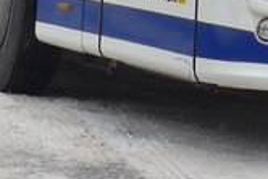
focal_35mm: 218
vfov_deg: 5.8
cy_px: -403
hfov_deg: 9.4
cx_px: 271
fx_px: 1624
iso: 80
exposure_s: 1/500
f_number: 2.8
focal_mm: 6
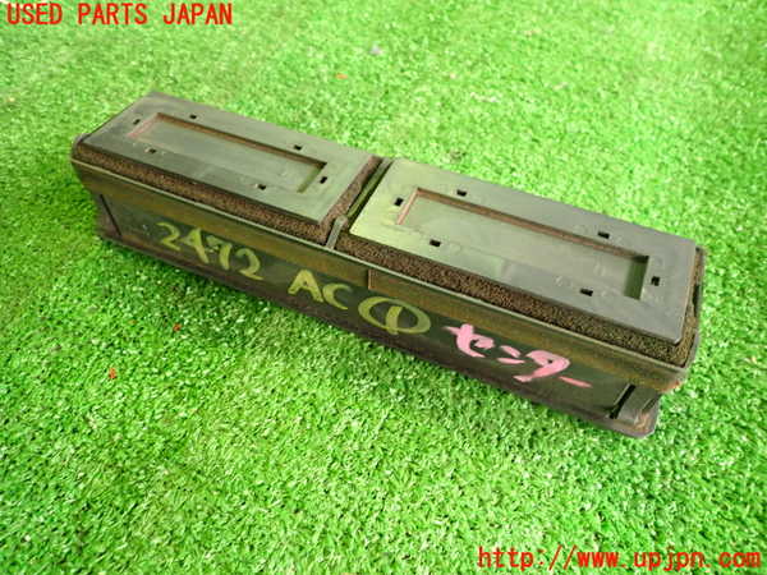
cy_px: 288
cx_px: 384
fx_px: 554
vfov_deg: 54.9
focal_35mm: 25
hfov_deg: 69.4
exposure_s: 1/30
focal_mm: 4.5
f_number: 2
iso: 320
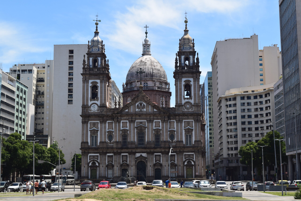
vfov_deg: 23.8
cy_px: 100
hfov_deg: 35.1
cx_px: 150
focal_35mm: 57
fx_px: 477
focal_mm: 38
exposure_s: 1/400
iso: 400
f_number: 11
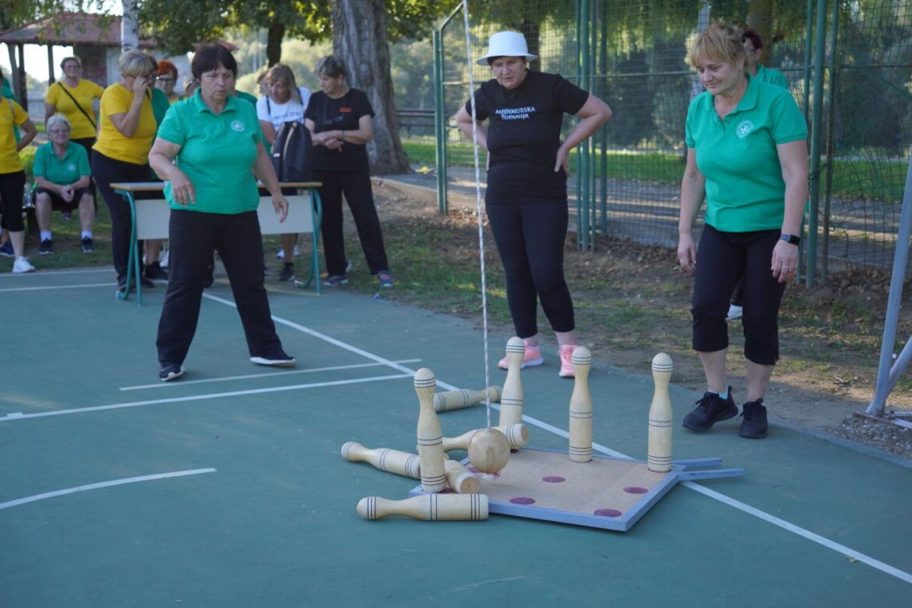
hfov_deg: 38.0
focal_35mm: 52
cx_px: 449
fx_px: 1325
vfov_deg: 25.8
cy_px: 293
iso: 100
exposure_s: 1/250
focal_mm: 32.2
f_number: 2.8
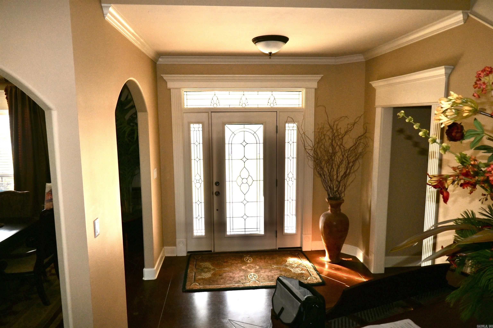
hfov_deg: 73.7
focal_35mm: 24
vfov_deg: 53.1
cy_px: 164
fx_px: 329
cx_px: 246
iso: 200
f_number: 5.6
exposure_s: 1/125
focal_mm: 16
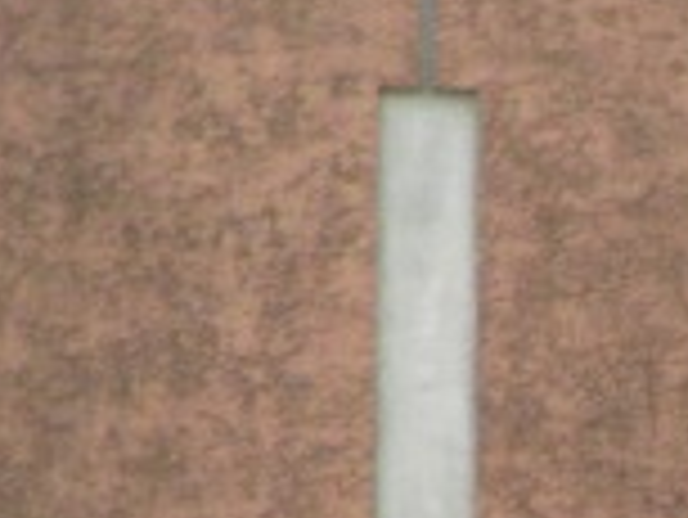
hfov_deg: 0.9
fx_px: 43143
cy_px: 1022
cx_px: 890
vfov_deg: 0.7
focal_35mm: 2169
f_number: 4.5
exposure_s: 1/400
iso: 400
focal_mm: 92
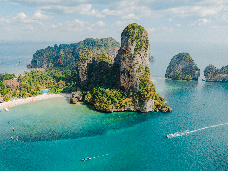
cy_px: 89
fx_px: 165
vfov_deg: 54.9
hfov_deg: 69.4
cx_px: 111
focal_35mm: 25
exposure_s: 1/1600
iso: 130
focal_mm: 6.72
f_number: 1.7
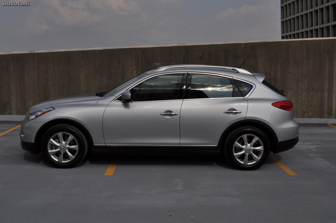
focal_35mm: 44
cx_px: 168
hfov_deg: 45.0
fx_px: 406
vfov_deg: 30.8
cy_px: 112
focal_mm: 29
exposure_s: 1/500
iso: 200
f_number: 11
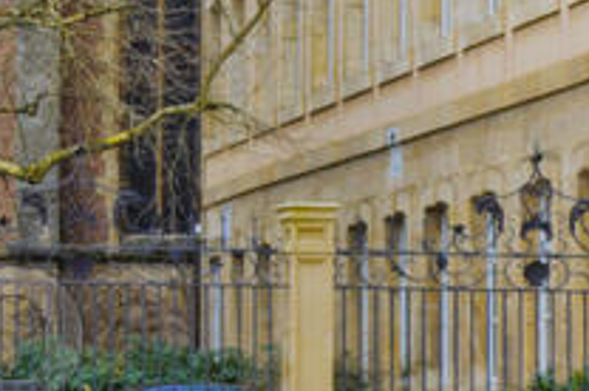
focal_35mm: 177
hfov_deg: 11.0
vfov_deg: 7.7
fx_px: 2891
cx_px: -430
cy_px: 337
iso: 320
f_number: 3.5
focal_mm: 28
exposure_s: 1/30
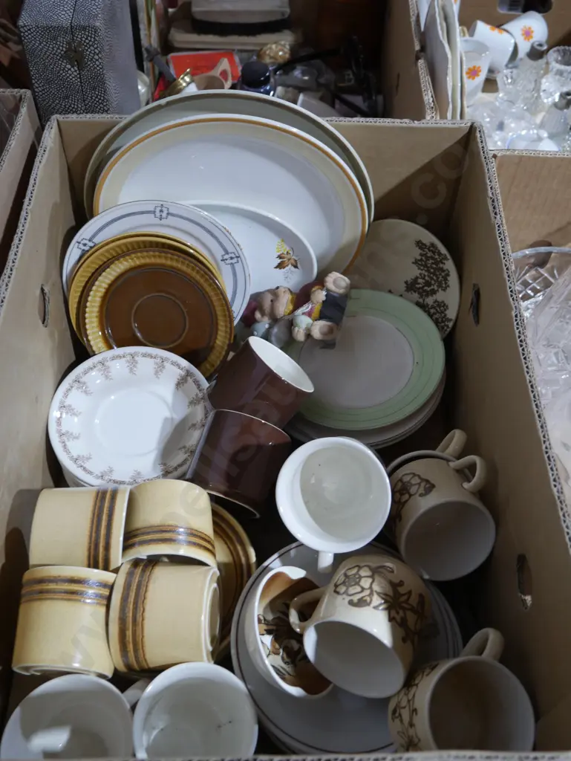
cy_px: 380
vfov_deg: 53.9
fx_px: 747
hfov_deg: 41.8
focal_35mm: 34
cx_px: 286
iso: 800
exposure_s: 1/60
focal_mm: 17
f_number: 4
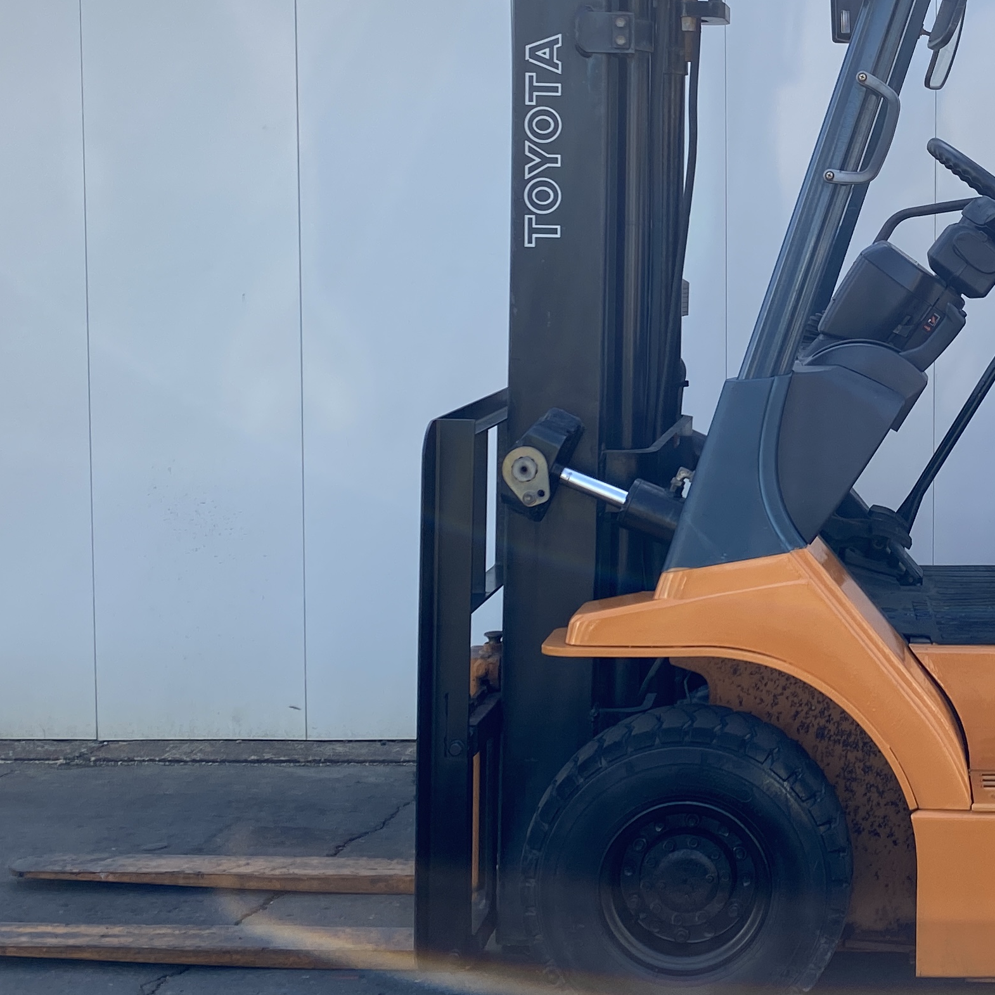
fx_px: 1919
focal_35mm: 59
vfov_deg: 28.8
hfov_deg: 27.7
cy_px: 311
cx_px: 939
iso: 32
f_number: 1.8
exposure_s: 1/398
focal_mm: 4.25
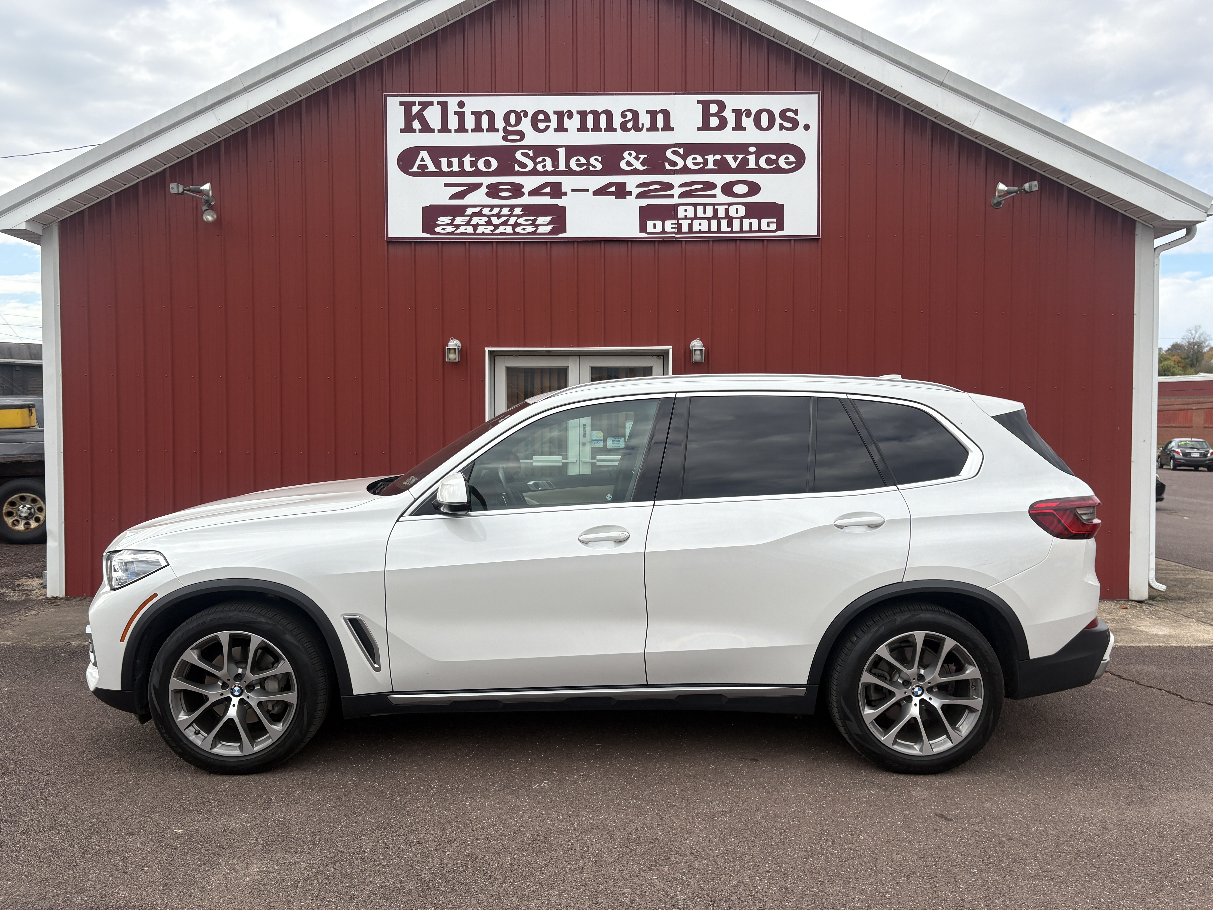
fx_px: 911
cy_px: 455
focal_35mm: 26
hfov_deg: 67.3
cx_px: 606
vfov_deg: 53.1
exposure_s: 1/1364
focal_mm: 5.96
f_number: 1.6
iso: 50
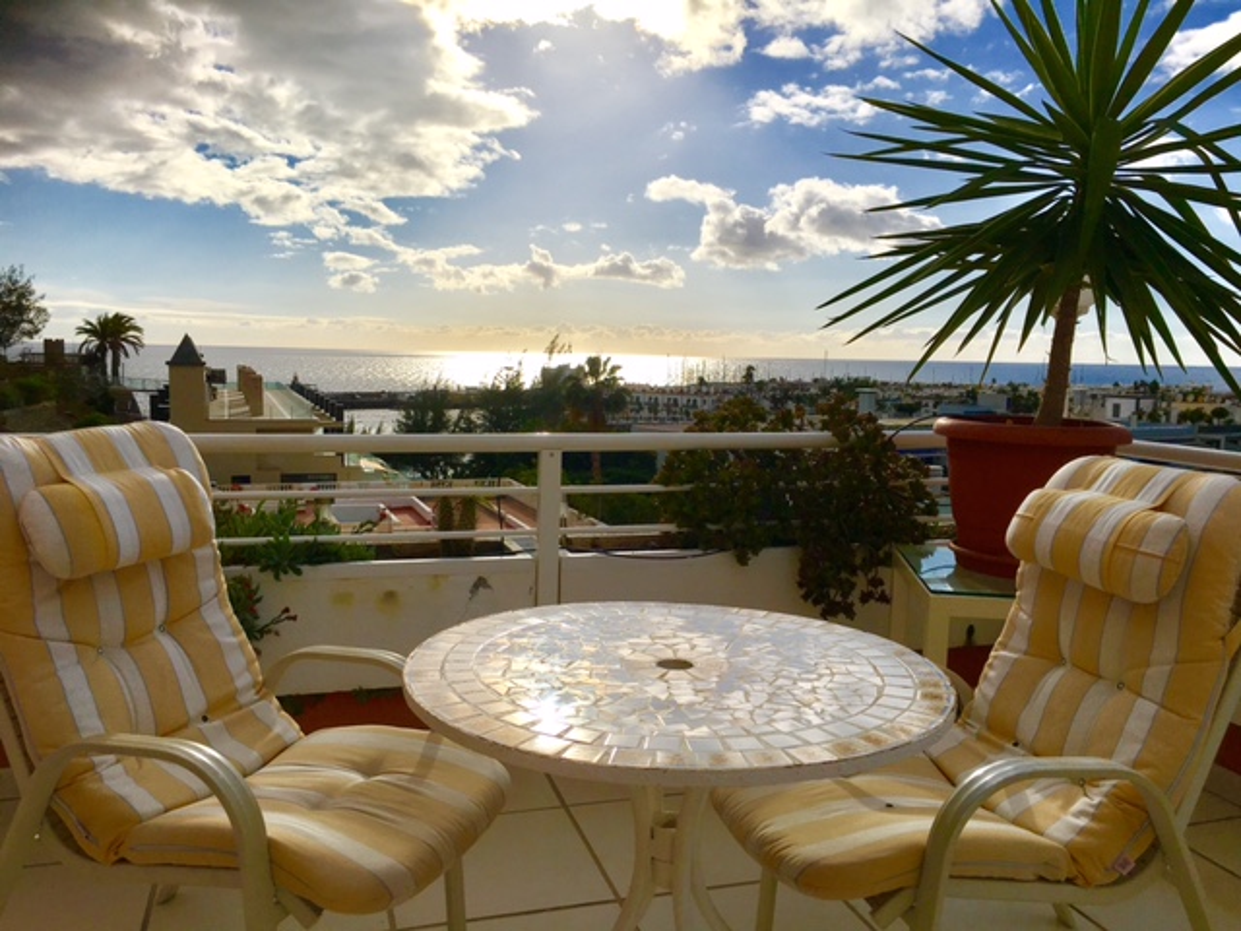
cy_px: 466
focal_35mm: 29
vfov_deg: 48.2
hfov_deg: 61.7
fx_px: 1040
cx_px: 620
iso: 25
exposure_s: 1/6993
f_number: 2.2
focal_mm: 4.15
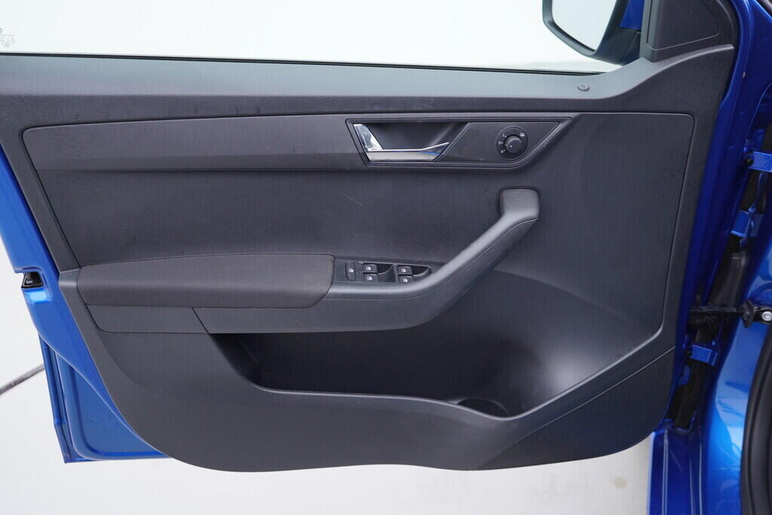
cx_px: 386
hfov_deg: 53.1
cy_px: 258
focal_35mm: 36
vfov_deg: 36.9
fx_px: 772
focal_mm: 24
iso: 125
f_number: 2.8
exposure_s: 1/40
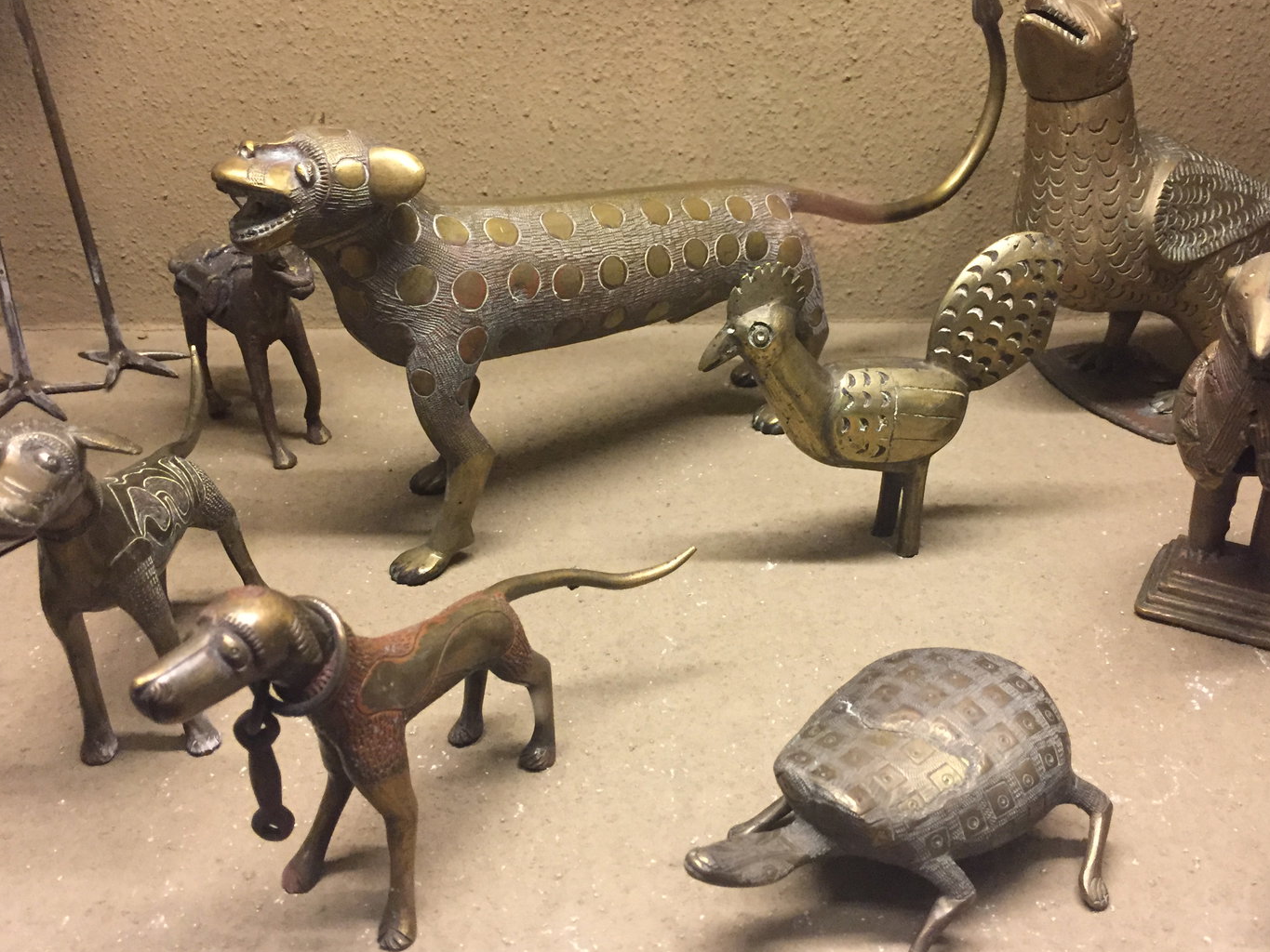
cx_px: 670
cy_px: 441
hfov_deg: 53.9
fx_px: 1248
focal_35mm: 34
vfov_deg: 41.8
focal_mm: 4.15
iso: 250
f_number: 2.2
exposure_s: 1/33
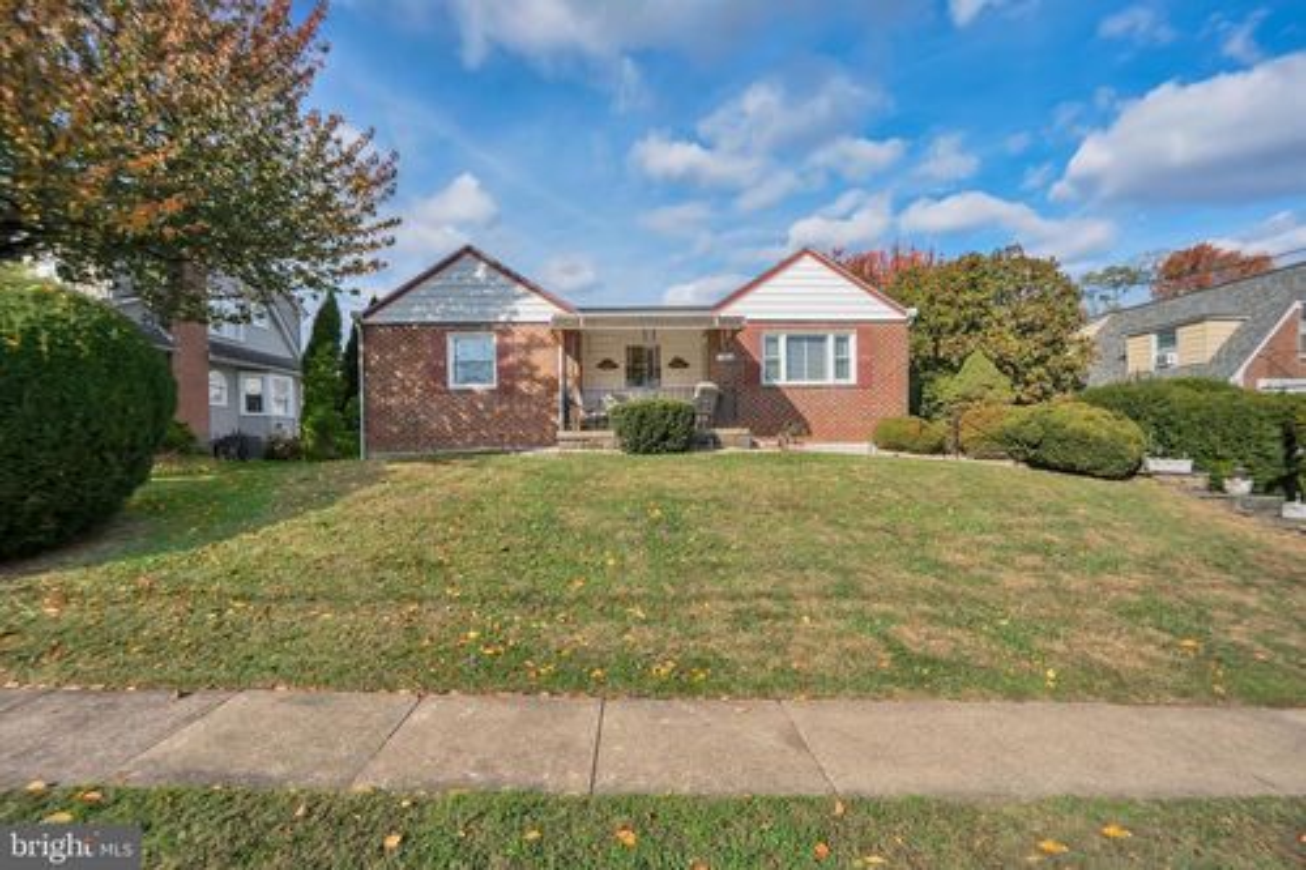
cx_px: 653
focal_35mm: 16
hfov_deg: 98.6
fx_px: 562
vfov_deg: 75.5
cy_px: 435
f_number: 8
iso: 400
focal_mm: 15.5
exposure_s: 1/1250
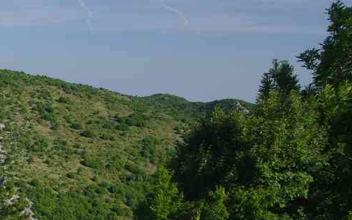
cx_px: 11
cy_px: 179
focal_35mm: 88
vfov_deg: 14.7
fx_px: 844
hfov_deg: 22.7
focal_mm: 29.4
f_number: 11
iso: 200
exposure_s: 1/60
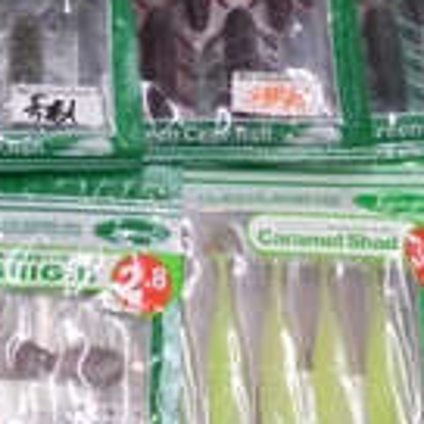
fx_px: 1677
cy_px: -134
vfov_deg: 13.8
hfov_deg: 14.1
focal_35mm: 121
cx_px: -34
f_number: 2.4
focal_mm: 3.3
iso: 25
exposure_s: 1/40
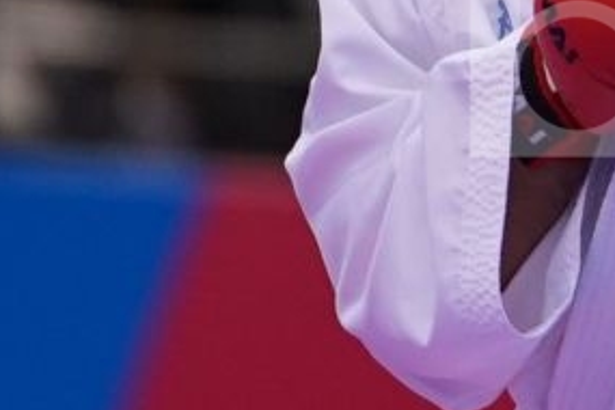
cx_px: 1403
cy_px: -39
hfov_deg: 1.1
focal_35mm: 1897
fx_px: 32405
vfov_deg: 0.7
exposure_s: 1/1000
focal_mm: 200
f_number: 2.8
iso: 1000
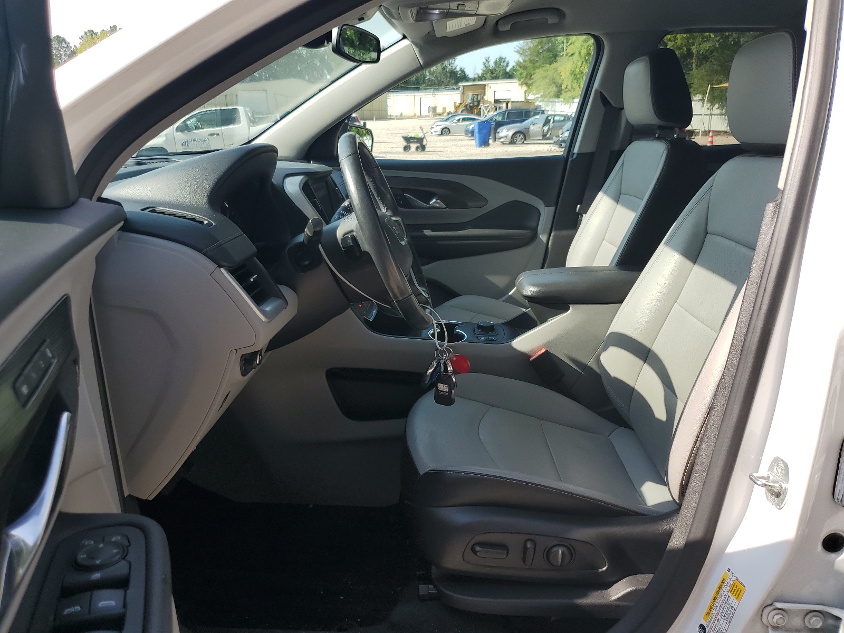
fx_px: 634
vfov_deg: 53.1
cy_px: 316
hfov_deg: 67.3
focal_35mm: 26
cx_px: 422
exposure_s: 1/1111
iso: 50
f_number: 1.5
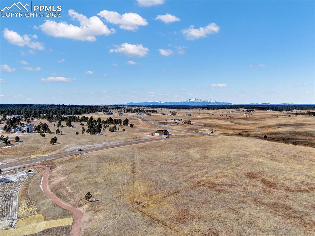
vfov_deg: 56.8
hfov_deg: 71.6
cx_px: 158
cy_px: 118
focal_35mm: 24
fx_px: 218
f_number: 2.8
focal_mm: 4.4
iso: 100
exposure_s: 1/60
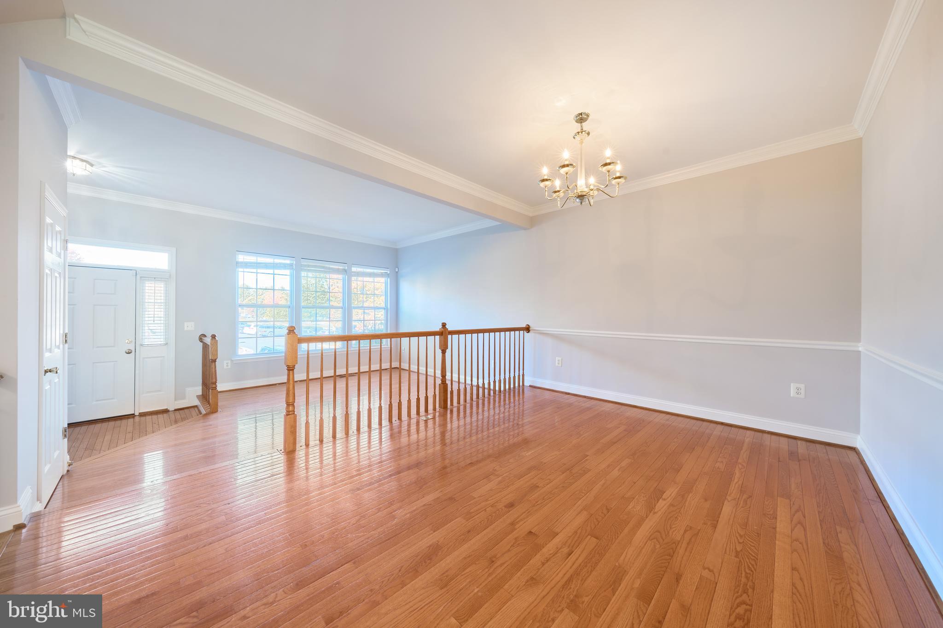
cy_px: 314
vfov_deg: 90.0
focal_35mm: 12
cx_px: 472
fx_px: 314
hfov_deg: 112.6
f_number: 10
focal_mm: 12
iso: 200
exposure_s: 1/20
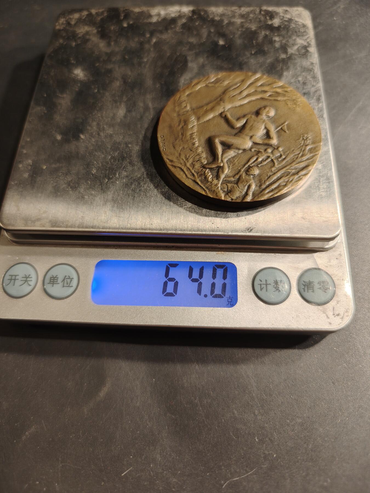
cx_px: 185
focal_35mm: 23
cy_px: 246
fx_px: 328
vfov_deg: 73.9
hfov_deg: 58.9
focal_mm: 6.06
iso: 160
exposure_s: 1/200
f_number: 1.6
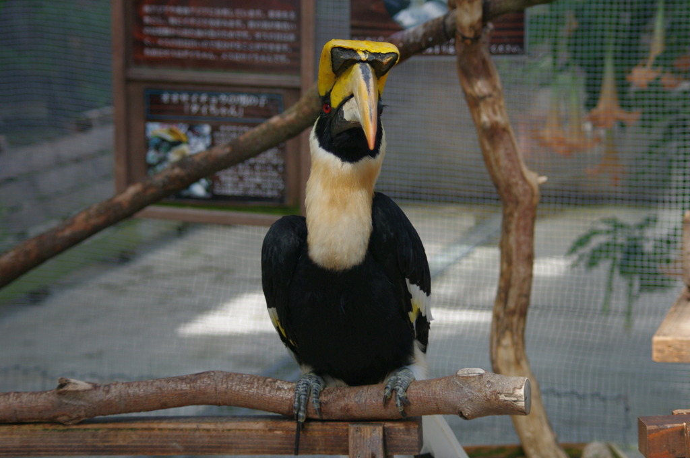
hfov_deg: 24.8
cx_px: 345
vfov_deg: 16.6
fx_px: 1570
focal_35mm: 82
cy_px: 229
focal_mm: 55
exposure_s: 1/125
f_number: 4
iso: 400
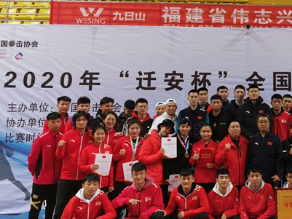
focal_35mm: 55
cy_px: 60
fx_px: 464
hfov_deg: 33.3
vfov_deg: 26.3
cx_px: 258
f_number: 1.6
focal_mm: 5.56
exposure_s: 1/100
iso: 100
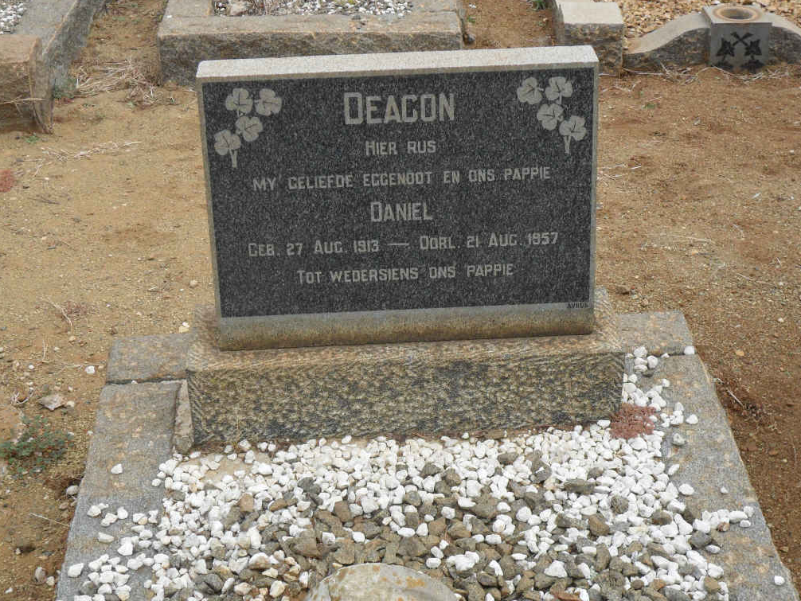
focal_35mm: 62
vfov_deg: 23.7
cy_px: 322
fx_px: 1435
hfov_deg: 31.2
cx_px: 405
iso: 100
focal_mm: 9.3
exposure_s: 1/250
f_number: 5
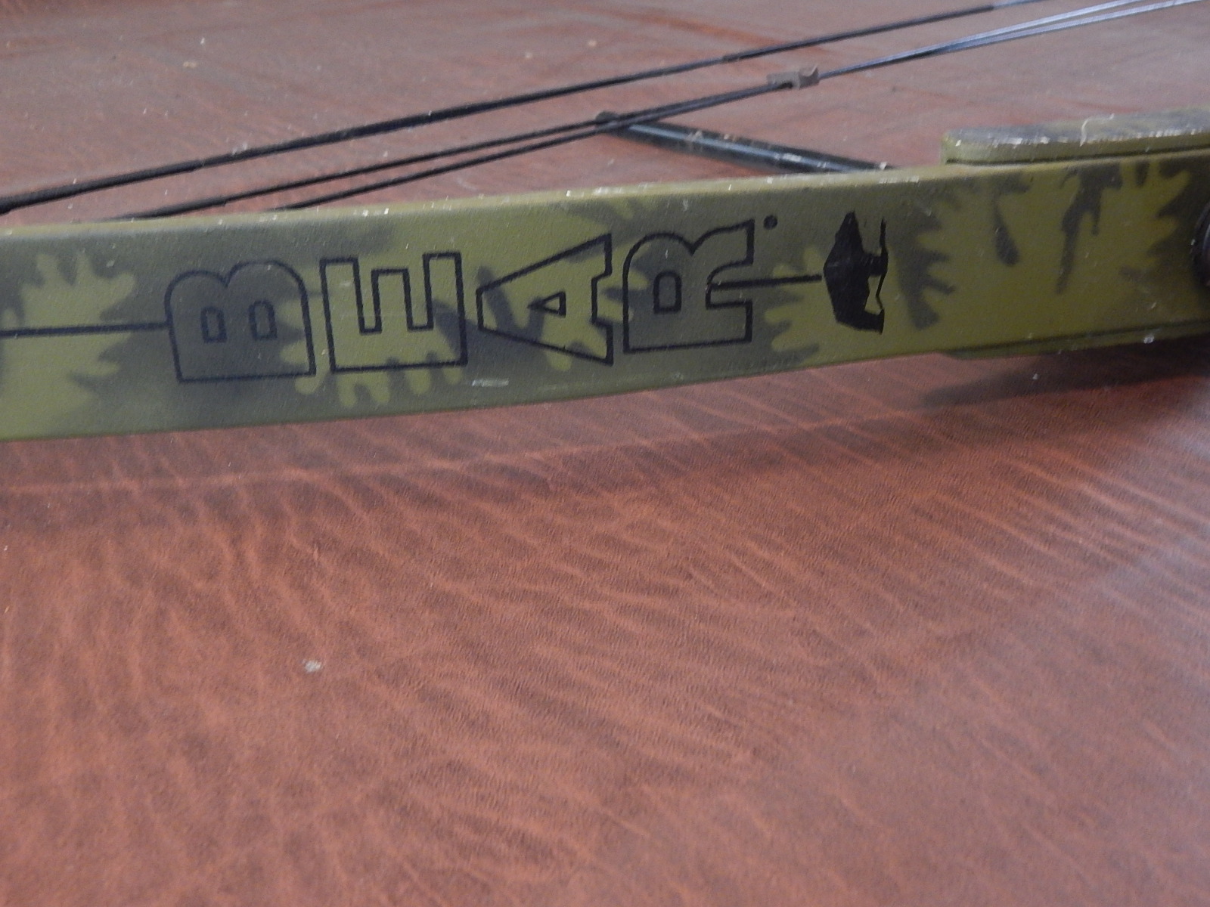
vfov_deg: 37.7
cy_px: 454
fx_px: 1328
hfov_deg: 49.0
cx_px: 605
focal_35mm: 38
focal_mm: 6.8
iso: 400
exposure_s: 1/20
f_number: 3.4
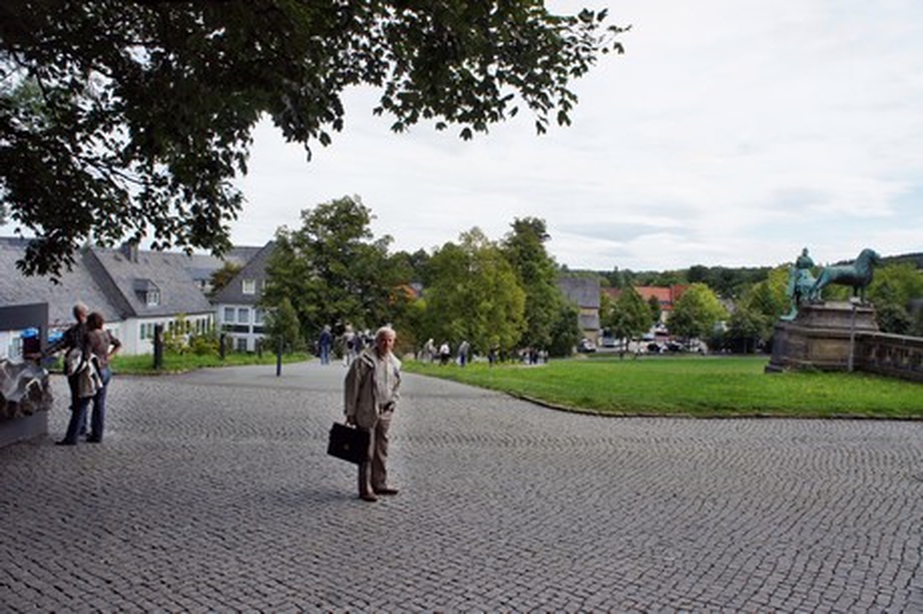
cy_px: 307
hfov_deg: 67.4
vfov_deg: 47.9
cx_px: 462
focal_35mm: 27
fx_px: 692
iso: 200
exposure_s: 1/320
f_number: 7.1
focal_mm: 18
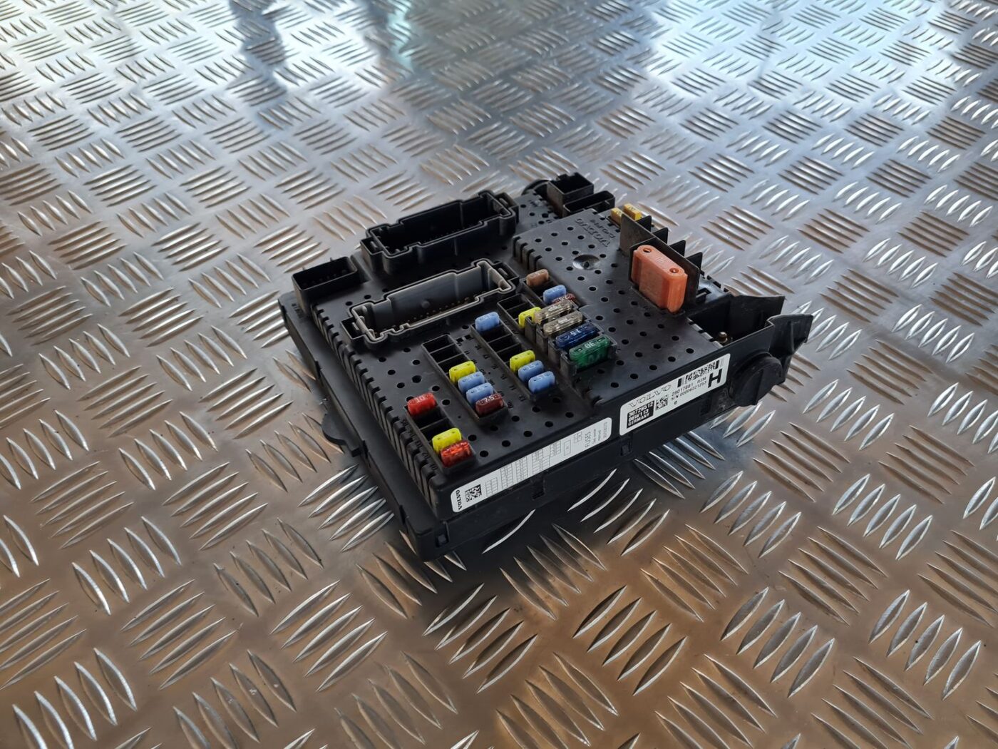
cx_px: 499
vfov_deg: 53.1
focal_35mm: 26
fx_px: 750
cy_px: 374
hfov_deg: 67.3
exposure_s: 1/100
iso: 125
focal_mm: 5.4
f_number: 1.8
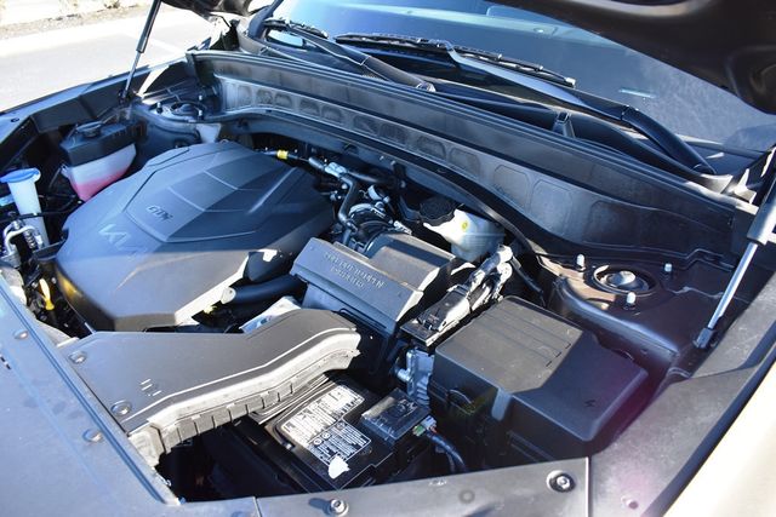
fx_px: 582
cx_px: 388
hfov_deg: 67.4
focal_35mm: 27
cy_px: 258
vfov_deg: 48.0
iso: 400
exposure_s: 1/250
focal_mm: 18
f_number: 4.5
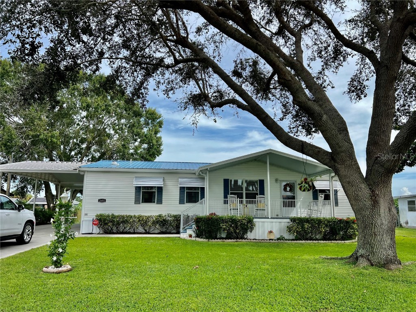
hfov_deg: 67.3
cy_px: 156
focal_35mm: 26
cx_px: 208
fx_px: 312
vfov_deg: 53.1
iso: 50
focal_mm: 5.7
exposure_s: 1/2841
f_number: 1.5
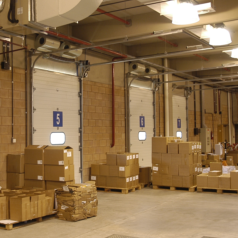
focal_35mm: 53
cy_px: 106
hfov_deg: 31.9
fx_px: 412
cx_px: 74
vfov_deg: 32.2
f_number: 4
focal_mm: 20
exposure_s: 1/60
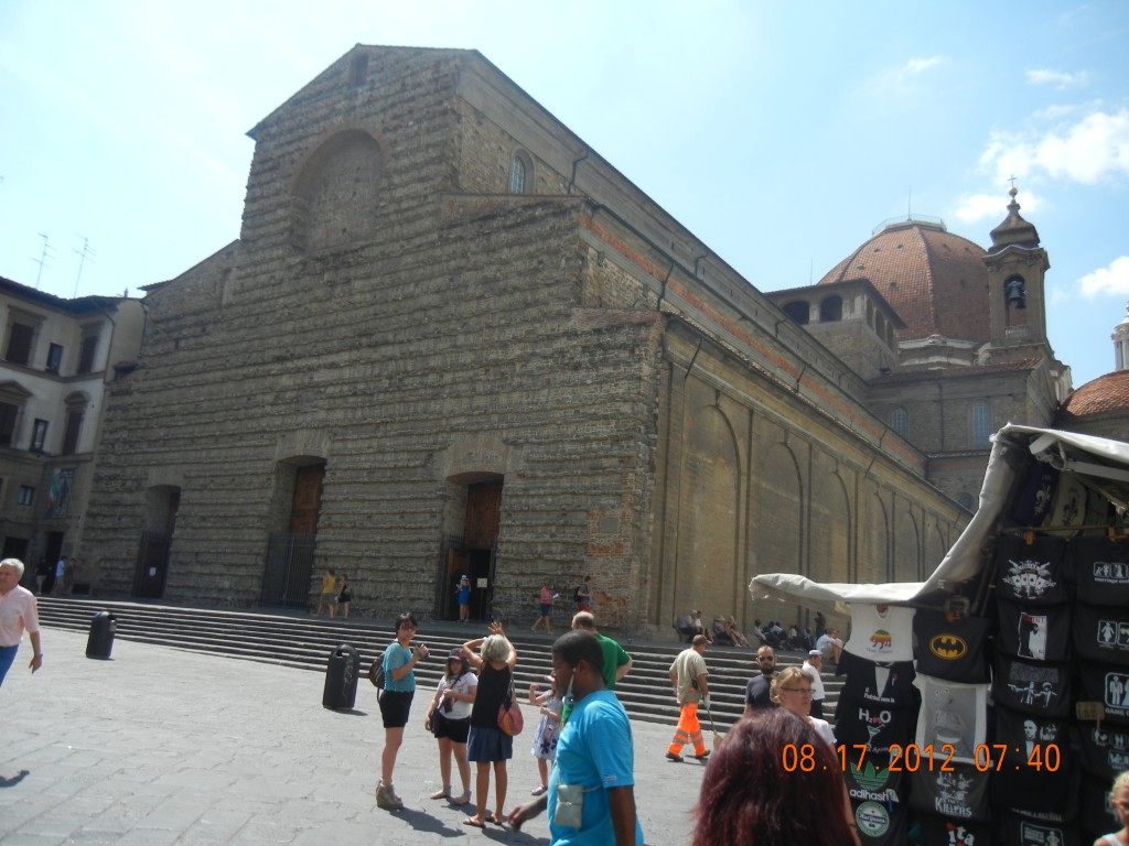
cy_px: 423
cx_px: 564
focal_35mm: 30
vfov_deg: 46.8
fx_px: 978
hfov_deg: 60.0
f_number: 7
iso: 160
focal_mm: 5.4
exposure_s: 1/304
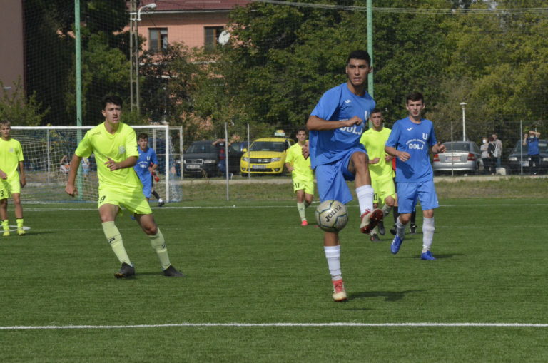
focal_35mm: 188
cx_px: 274
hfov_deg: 11.0
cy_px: 182
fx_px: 2849
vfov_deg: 7.3
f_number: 14
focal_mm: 125
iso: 3200
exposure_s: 1/4000
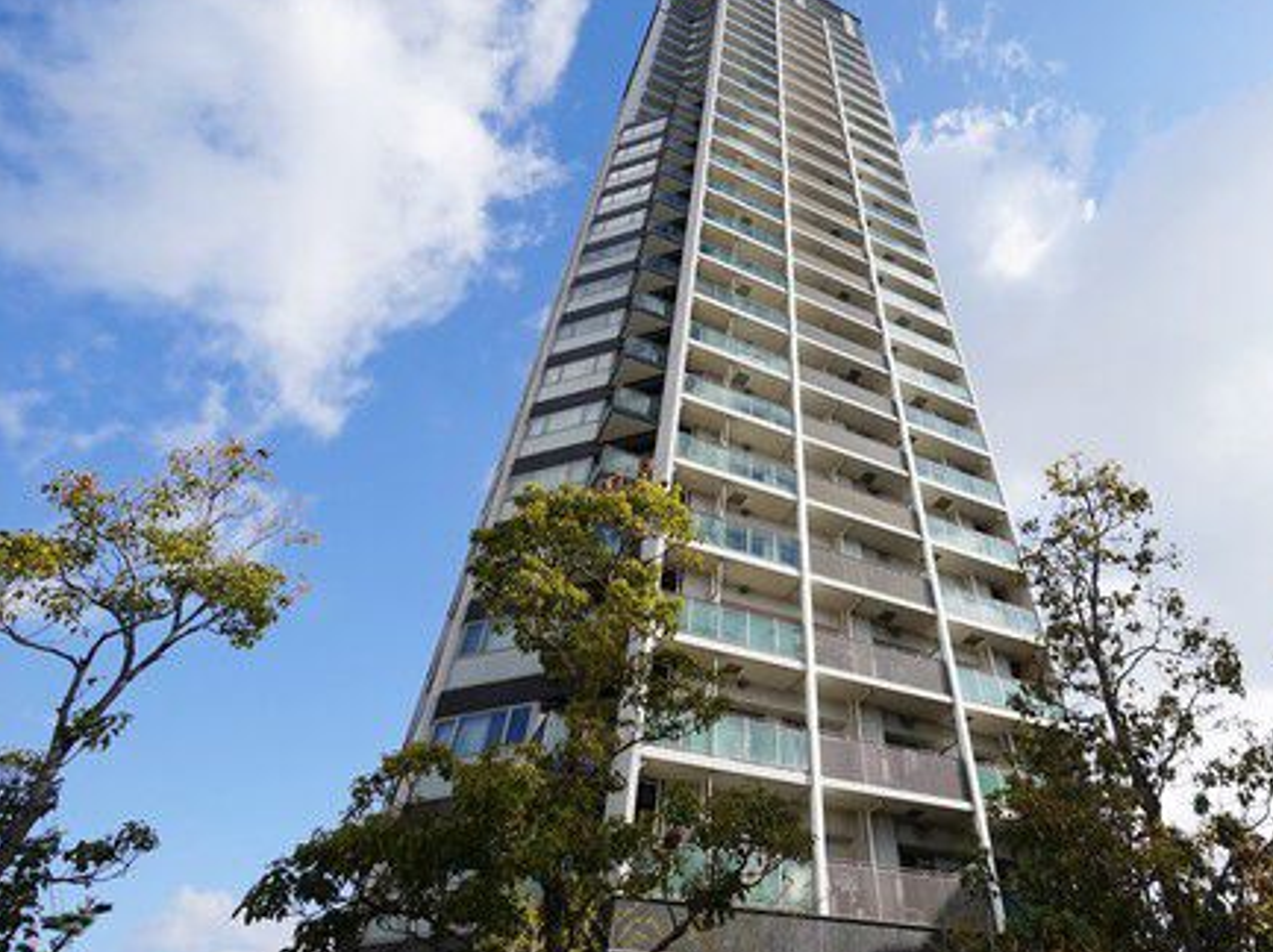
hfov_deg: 80.5
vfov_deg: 65.6
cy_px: 411
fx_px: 735
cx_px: 785
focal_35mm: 20
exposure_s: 1/100
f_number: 11
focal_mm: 10
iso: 100
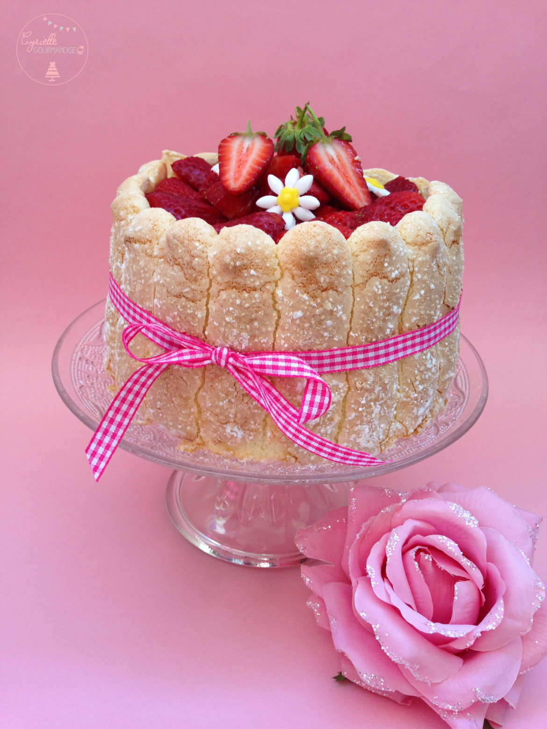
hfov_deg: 42.9
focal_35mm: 33
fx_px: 695
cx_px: 274
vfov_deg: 55.4
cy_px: 364
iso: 50
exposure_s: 1/170
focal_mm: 4.12
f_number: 2.4
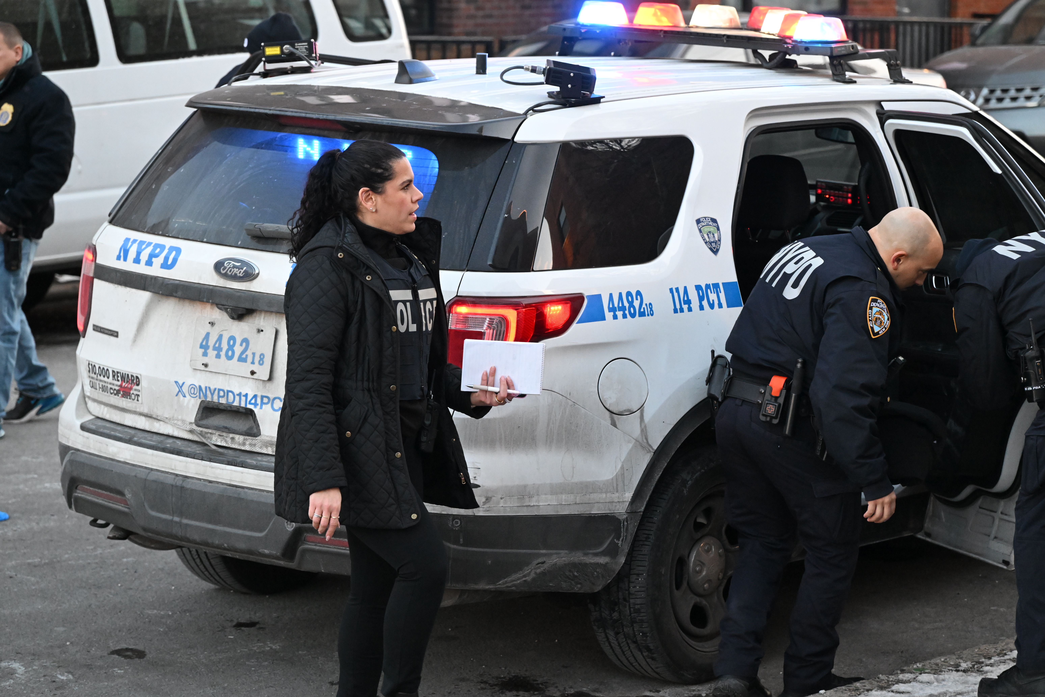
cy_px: 348
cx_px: 522
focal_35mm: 120
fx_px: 3483
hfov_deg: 17.1
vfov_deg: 11.4
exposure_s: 1/800
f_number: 5.6
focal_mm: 120
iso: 6400
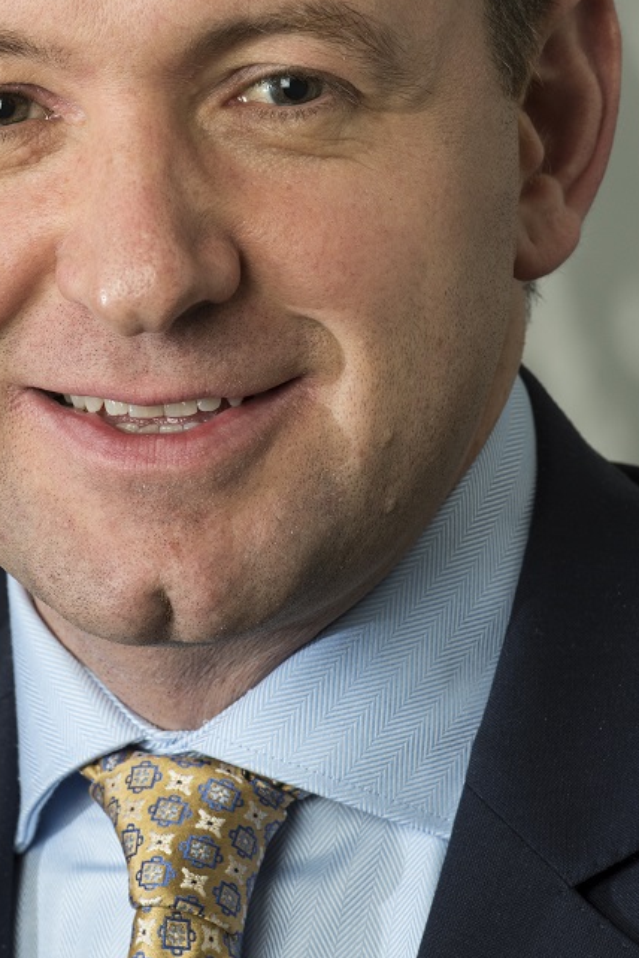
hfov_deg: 3.2
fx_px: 11329
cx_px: 124
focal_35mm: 426
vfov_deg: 4.8
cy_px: 314
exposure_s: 1/50
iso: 320
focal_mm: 200
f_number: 9
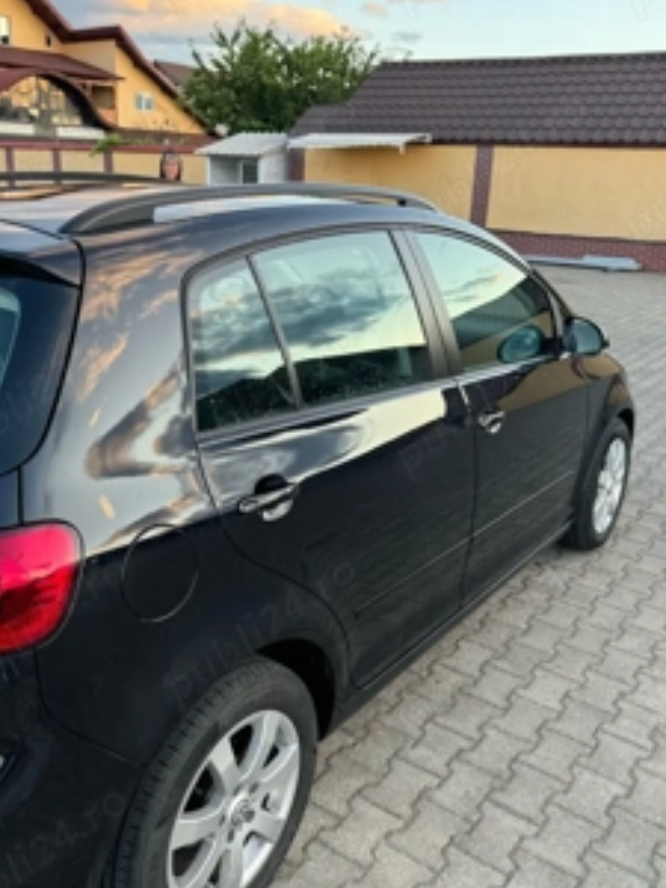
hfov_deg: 44.2
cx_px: 320
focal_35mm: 32
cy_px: 435
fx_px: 821
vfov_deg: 56.8
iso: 80
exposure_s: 1/150
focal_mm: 6.76
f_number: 1.78
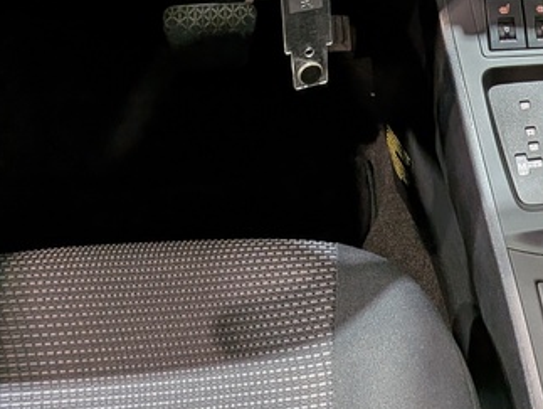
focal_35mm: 76
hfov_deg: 24.9
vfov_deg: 18.7
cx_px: 488
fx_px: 1193
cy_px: -30
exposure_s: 1/110
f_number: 1.7
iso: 28
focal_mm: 4.53
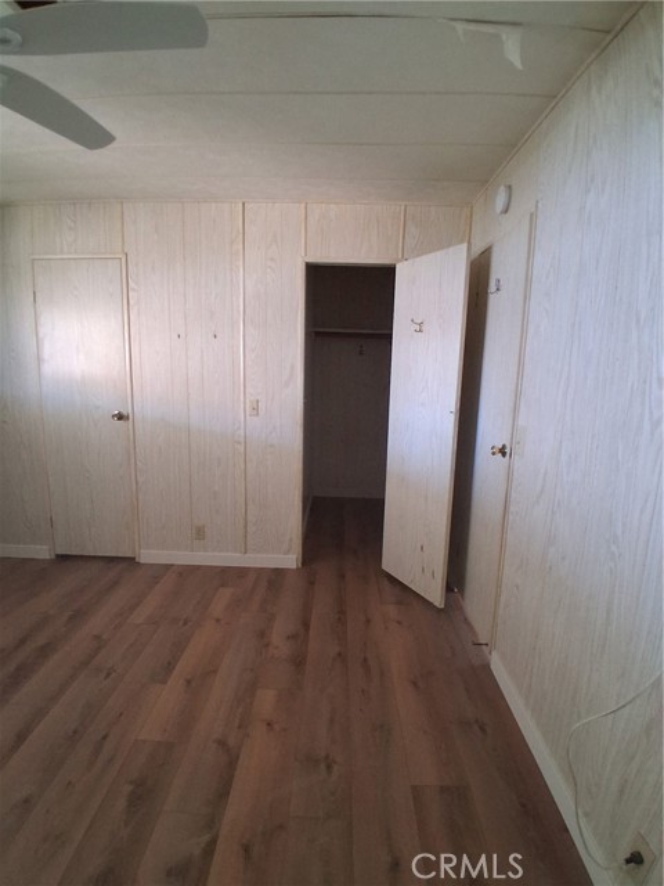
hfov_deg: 74.7
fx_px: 435
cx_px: 332
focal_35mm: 17
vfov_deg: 91.0
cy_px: 443
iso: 400
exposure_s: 1/40
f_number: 2.2
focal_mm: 1.4
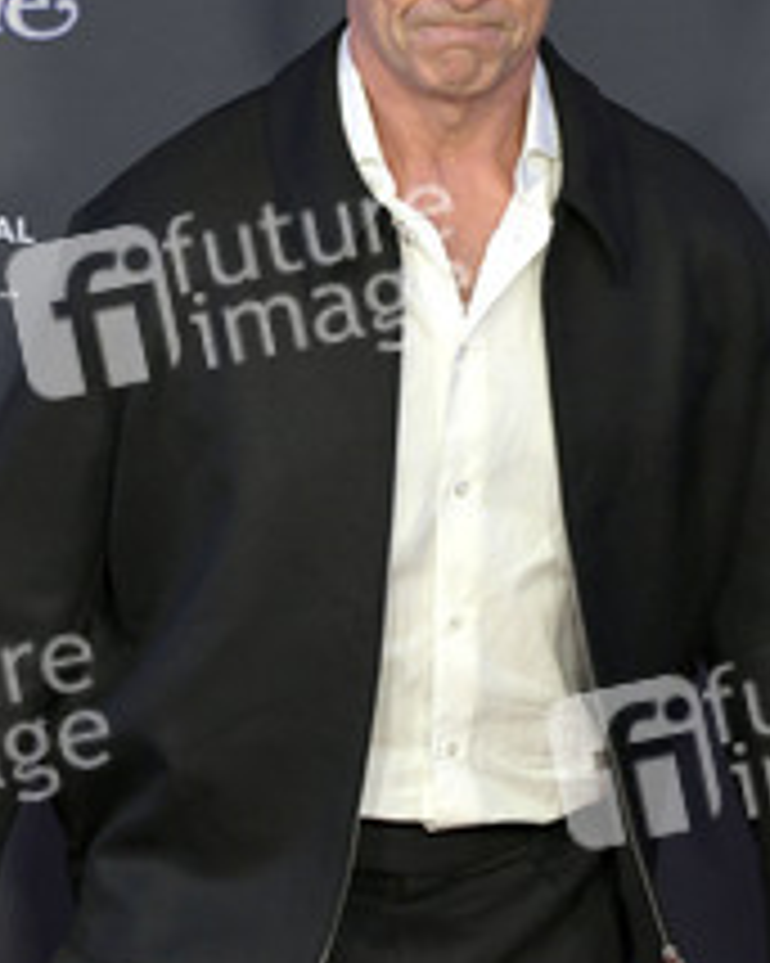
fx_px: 4105
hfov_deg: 10.7
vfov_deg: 13.4
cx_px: 369
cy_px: 518
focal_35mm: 144
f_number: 5.6
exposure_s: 1/200
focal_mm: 82
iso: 1600
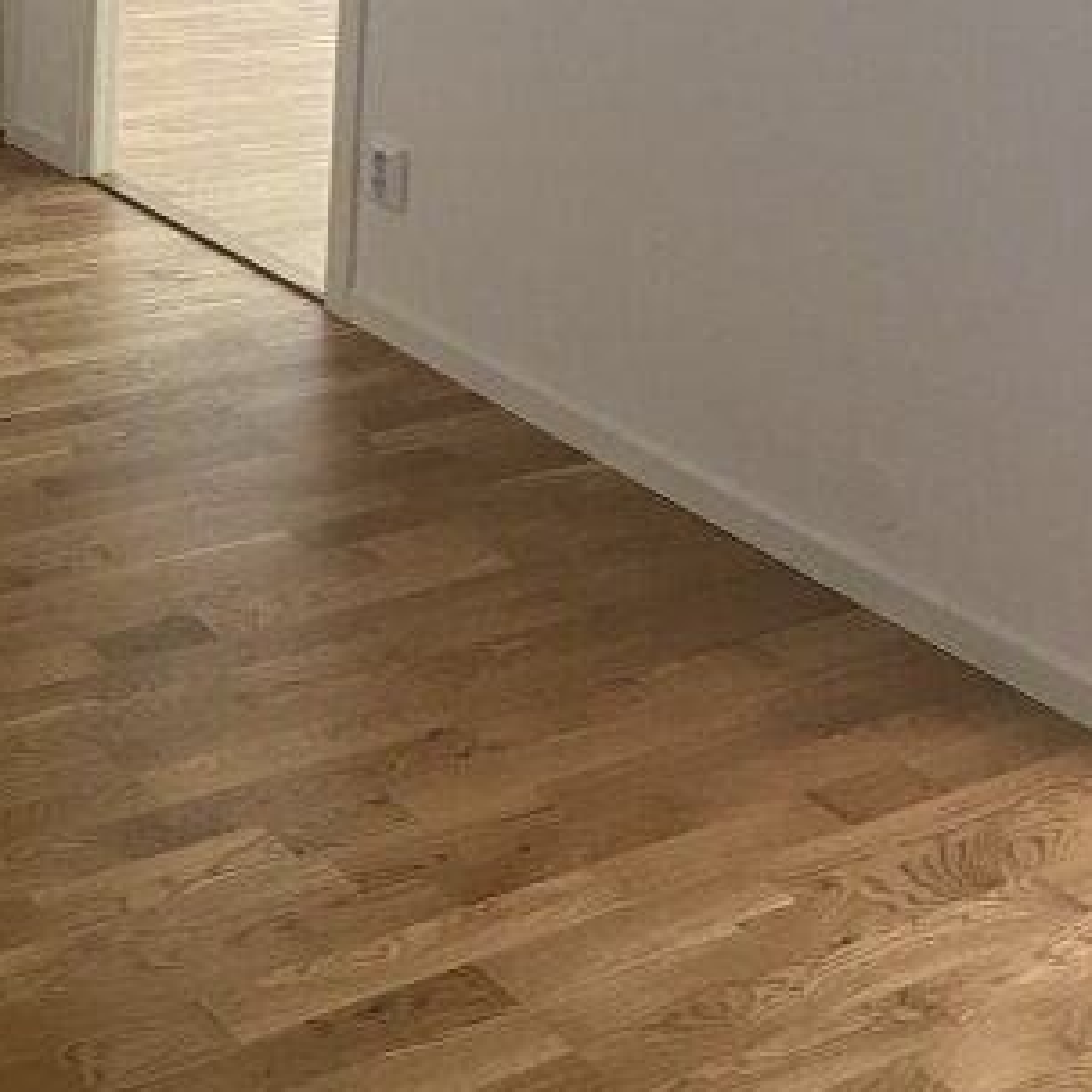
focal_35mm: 63
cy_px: -61
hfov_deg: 26.2
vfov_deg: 25.6
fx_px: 2248
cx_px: 68
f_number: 1.8
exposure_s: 1/54
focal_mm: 4.25
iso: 500
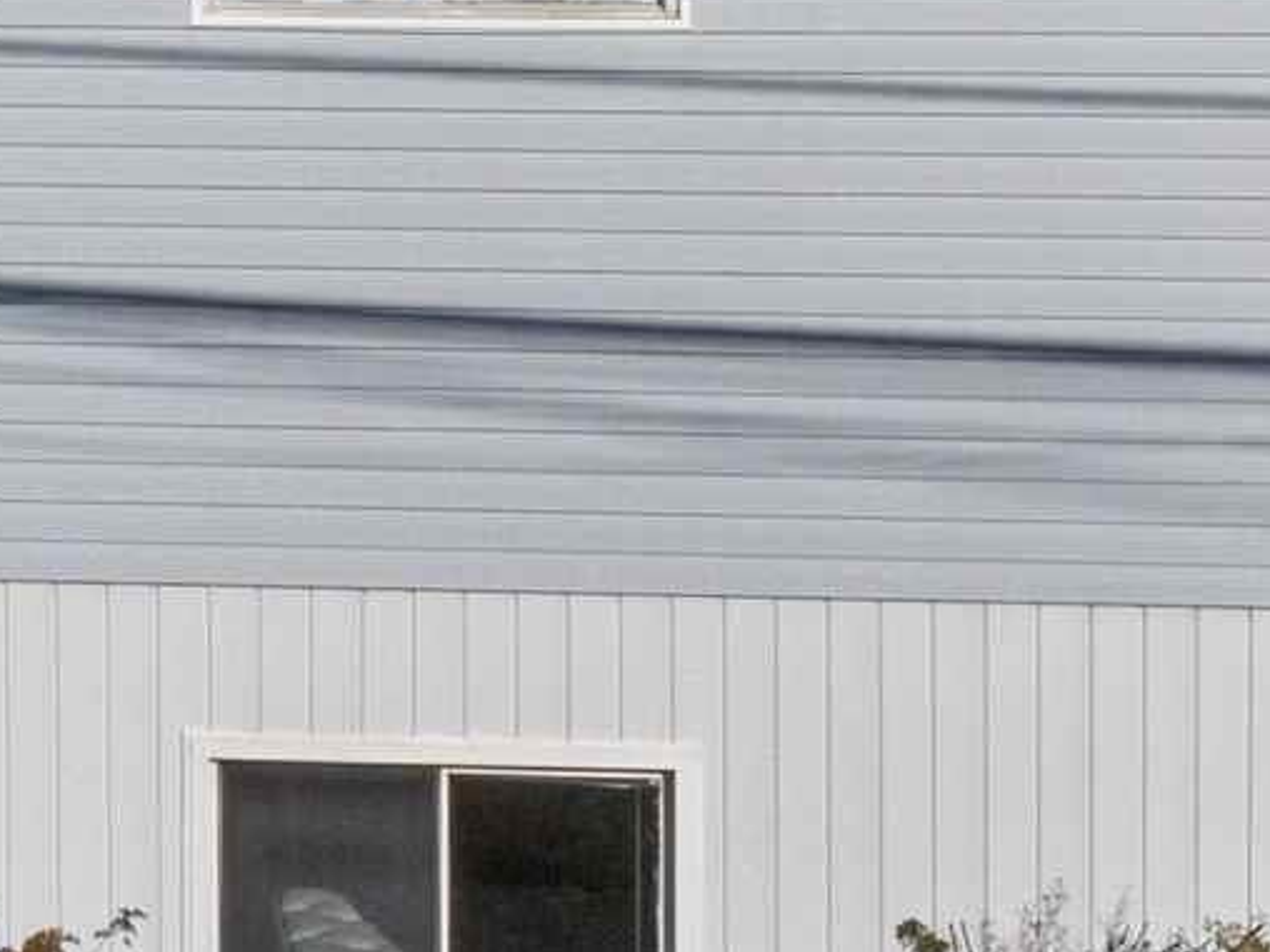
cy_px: 0
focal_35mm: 145
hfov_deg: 12.5
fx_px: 5320
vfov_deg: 10.2
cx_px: -998
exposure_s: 1/100
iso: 400
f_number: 9
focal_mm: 12.29
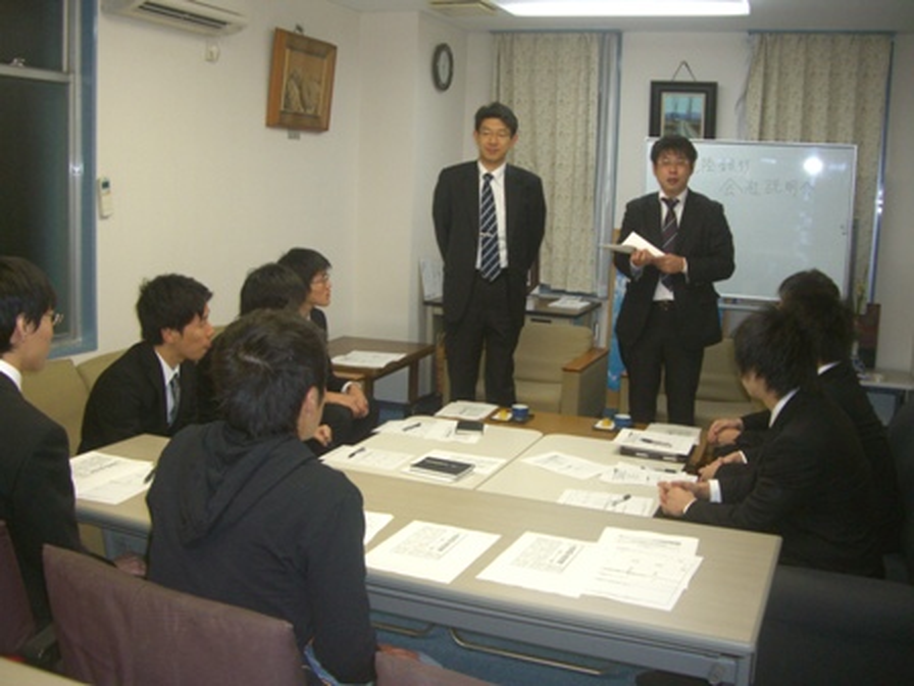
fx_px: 1003
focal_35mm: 38
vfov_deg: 37.7
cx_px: 457
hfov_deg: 49.0
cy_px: 343
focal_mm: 7.9
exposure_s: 1/100
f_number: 2.8
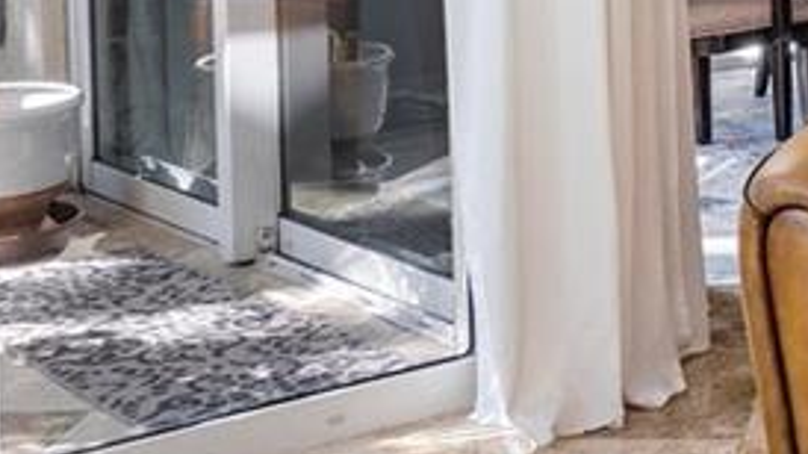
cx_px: 773
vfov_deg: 11.6
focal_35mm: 98
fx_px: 2099
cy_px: -324
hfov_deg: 21.2
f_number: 7.1
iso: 320
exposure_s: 1/15
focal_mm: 16
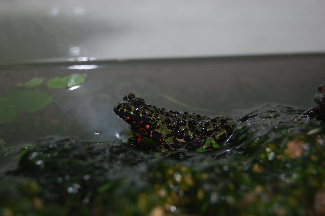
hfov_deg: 24.6
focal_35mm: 82
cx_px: 162
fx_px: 744
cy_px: 108
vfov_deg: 16.5
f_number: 5.6
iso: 400
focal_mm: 55
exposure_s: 1/60
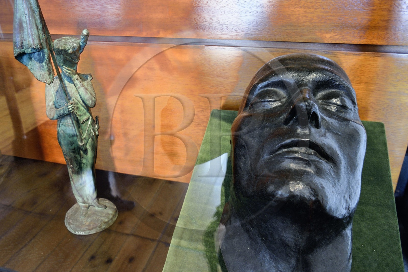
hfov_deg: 63.7
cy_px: 136
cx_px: 204
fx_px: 329
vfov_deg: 45.0
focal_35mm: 29
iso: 1600
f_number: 11
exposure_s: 1/6
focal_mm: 29
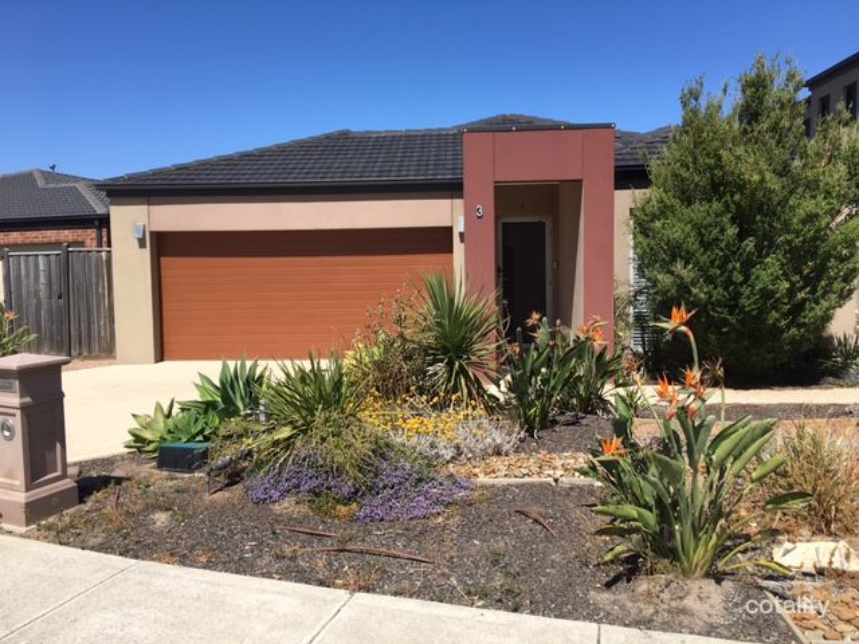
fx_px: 720
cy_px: 322
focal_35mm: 29
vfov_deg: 48.2
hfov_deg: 61.7
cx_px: 430
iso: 25
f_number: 2.2
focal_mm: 4.15
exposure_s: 1/1672
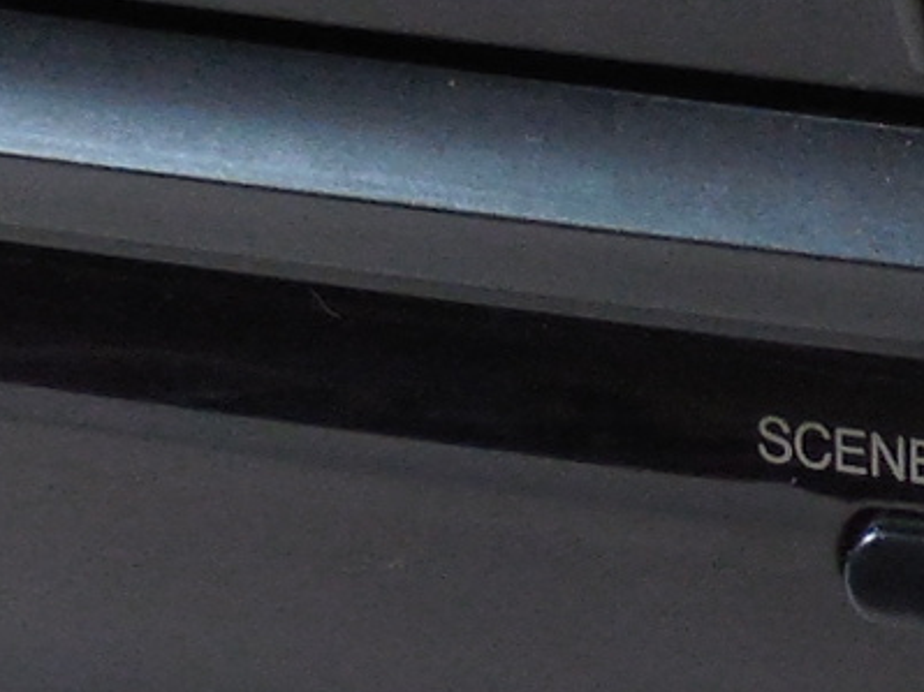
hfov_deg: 10.7
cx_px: 2462
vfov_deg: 10.0
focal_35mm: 148
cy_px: 259
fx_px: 3949
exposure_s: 1/30
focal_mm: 4.6
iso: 250
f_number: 3.5
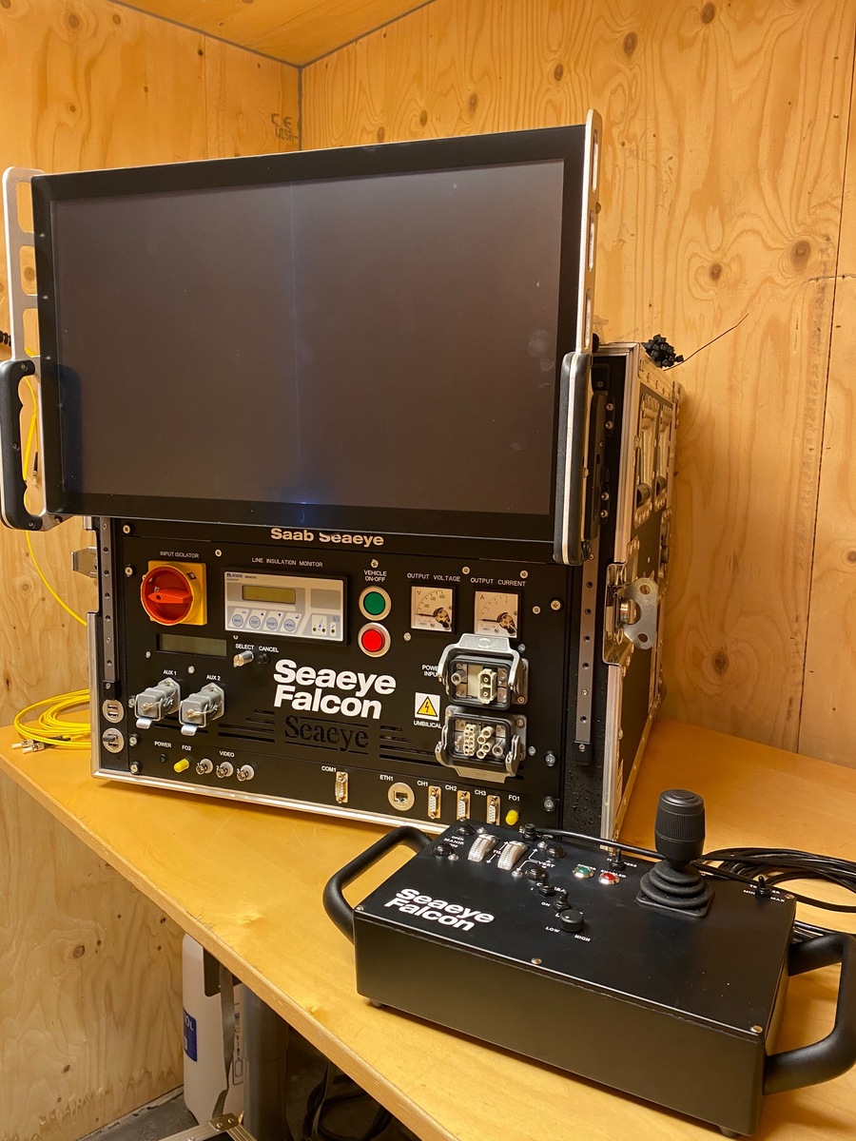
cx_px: 428
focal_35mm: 26
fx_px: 857
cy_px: 570
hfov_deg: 53.1
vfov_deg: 67.3
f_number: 1.8
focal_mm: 4.25
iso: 200
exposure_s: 1/50
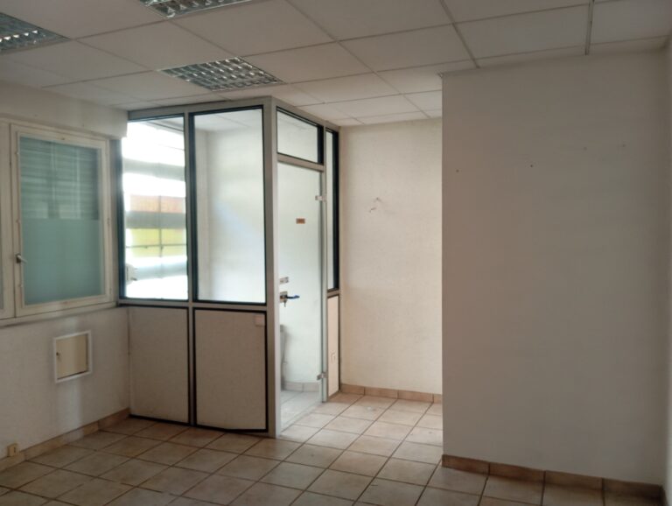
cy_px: 253
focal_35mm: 28
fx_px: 544
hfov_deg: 63.4
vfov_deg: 49.8
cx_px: 336
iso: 900
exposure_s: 1/33.3
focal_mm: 4.22
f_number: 1.8
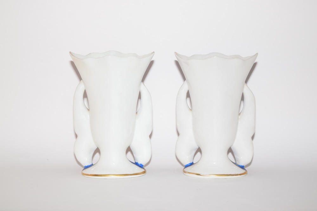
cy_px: 106
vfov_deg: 19.7
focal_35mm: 69
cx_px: 158
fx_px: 608
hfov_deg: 29.2
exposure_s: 1/60
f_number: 5
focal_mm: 46
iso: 800
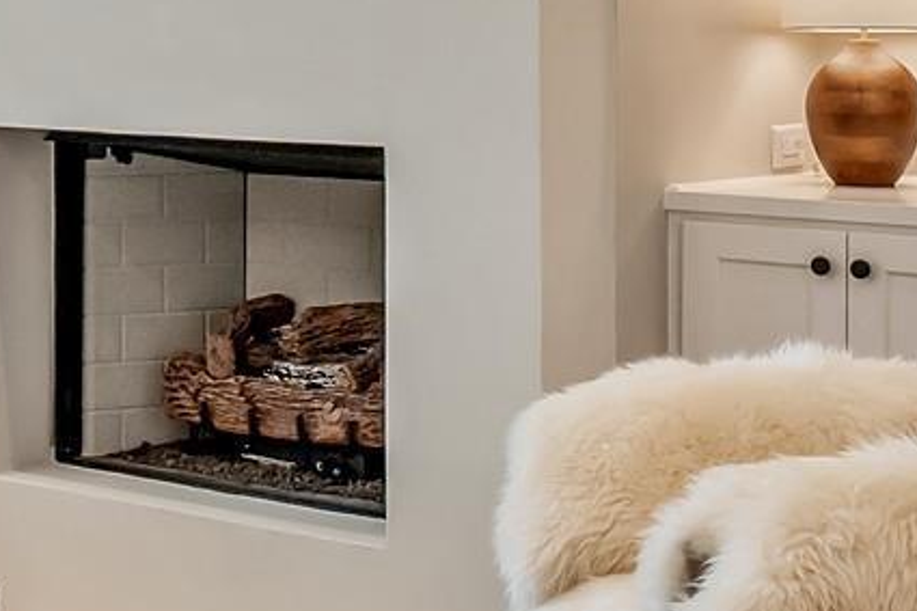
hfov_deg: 17.8
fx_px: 2699
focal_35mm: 106
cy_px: 25
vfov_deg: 12.8
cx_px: -332
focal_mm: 18
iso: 800
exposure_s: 1/30
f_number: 8
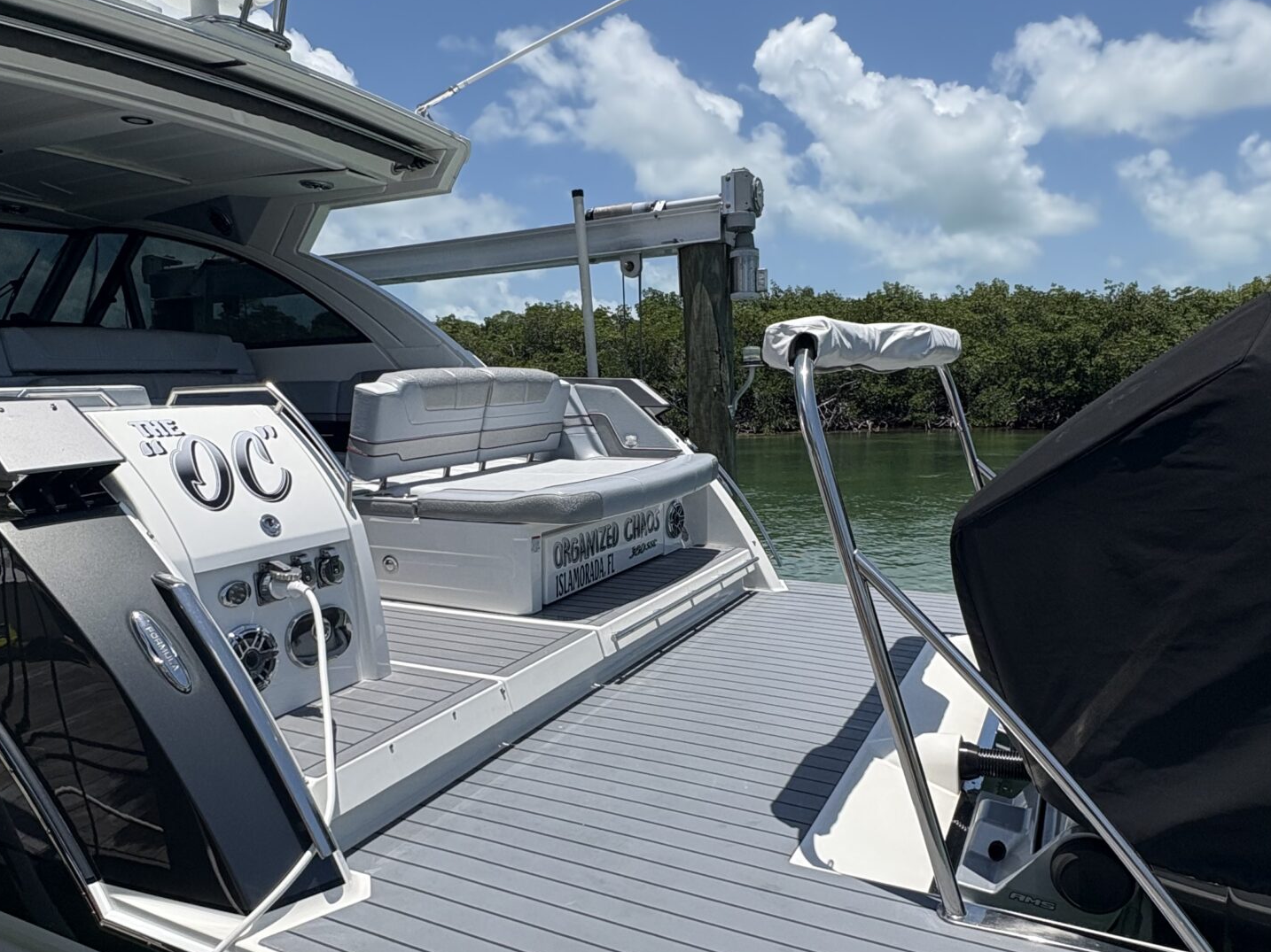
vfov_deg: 54.7
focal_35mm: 25
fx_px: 918
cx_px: 626
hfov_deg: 69.4
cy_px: 539
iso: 50
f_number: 2.2
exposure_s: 1/3546
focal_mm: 2.22
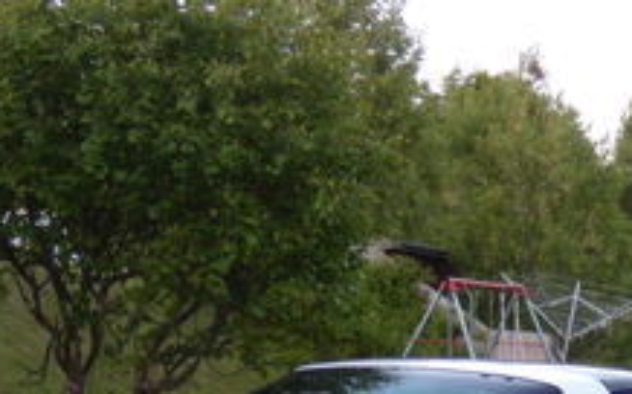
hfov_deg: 17.5
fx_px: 1928
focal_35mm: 112
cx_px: 823
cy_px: 626
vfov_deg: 11.1
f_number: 3.6
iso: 125
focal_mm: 6.4
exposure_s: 1/60
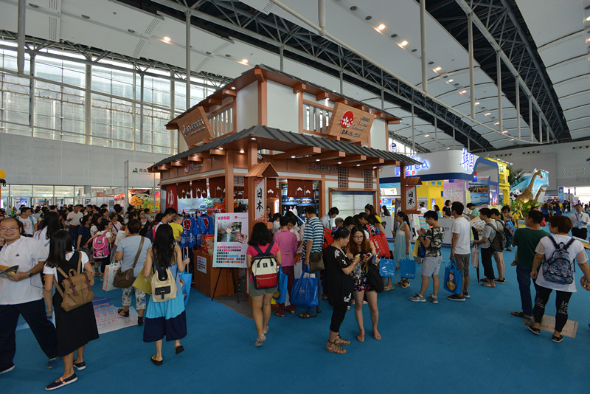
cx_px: 295
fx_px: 279
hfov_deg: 93.3
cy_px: 197
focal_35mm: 17
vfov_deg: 70.5
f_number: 5.6
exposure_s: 1/160
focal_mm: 17
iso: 1000
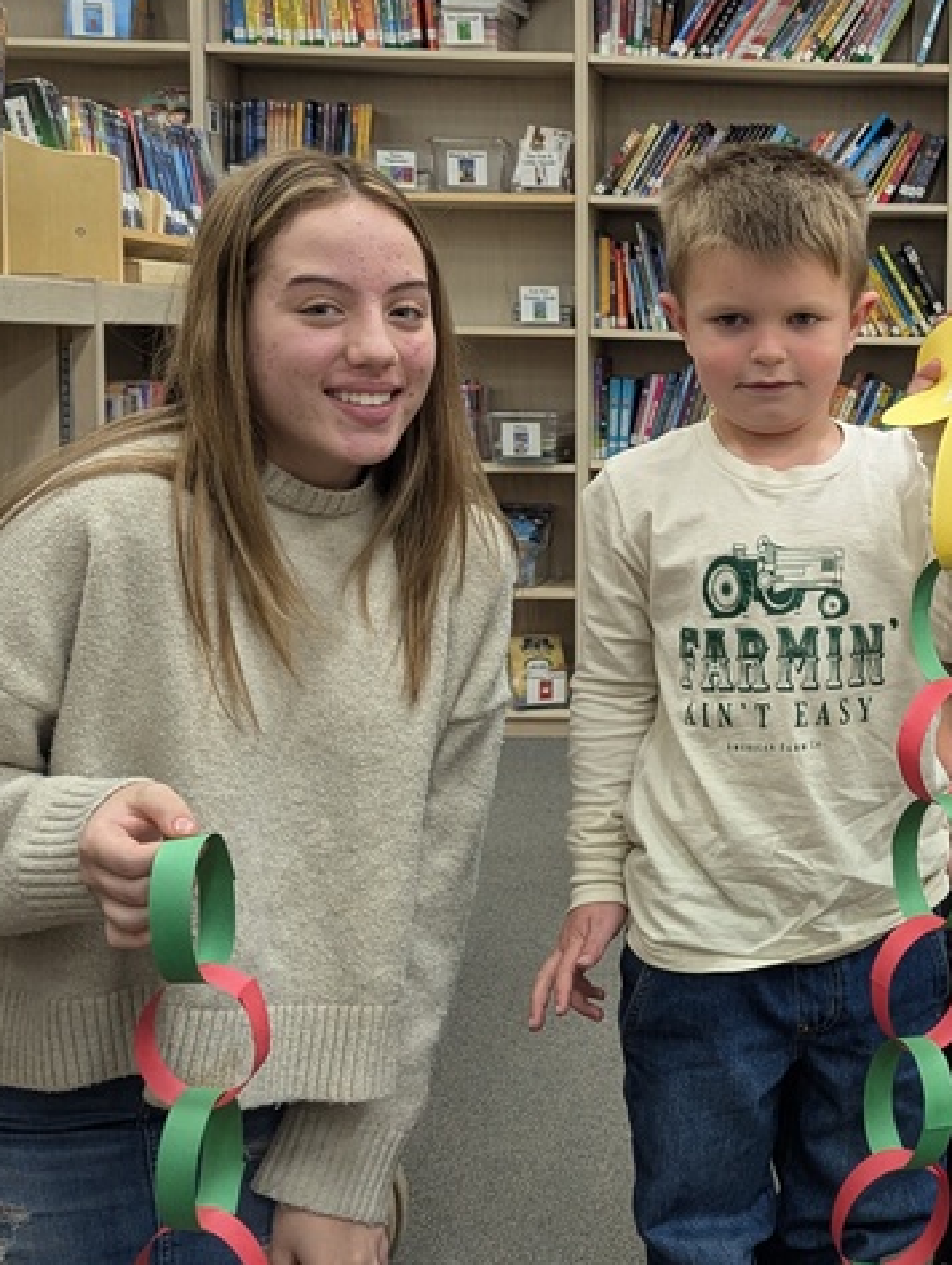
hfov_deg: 26.5
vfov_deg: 36.7
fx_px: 1903
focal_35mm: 52
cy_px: 522
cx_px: 972
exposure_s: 1/60
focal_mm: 6.81
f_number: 1.85
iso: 226
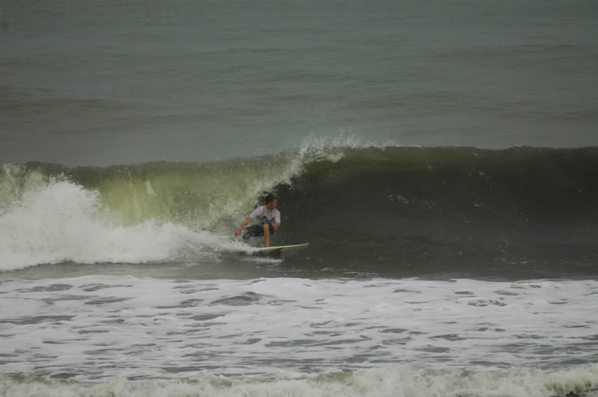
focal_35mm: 450
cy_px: 198
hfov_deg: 4.6
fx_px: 7467
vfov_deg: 3.0
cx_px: 299
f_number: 5.6
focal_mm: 300
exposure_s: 1/500
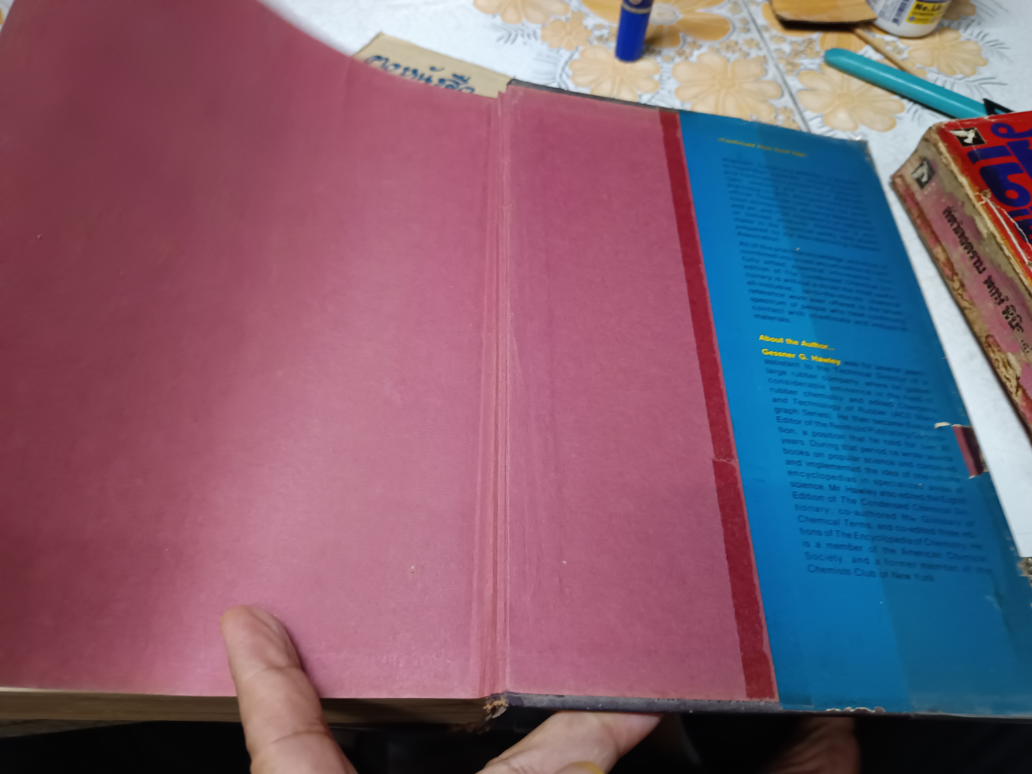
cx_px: 516
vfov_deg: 56.8
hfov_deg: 71.6
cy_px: 387
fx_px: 716
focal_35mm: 24
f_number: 1.7
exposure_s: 1/25
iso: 1313
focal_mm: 5.31
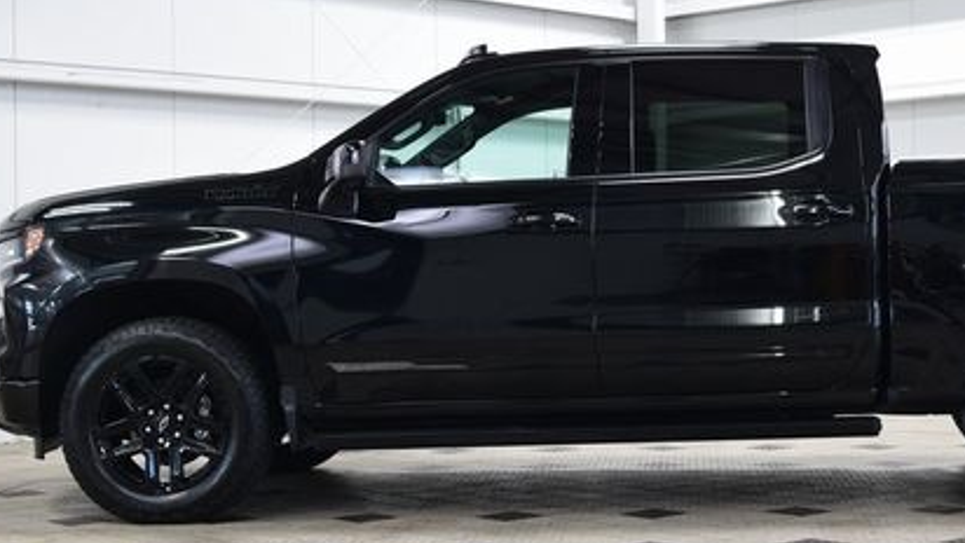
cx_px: 682
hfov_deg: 29.5
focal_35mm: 71
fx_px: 1812
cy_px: 291
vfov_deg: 17.0
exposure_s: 1/15
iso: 640
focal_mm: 29
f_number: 6.3
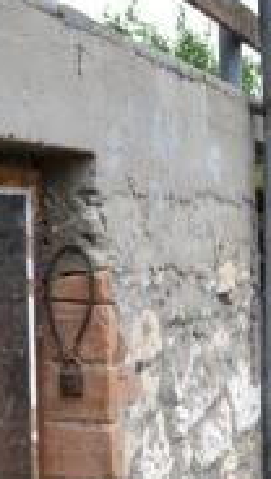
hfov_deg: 16.5
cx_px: 185
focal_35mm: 73
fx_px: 929
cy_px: 384
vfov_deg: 28.3
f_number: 5.6
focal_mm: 18
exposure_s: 1/125
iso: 125
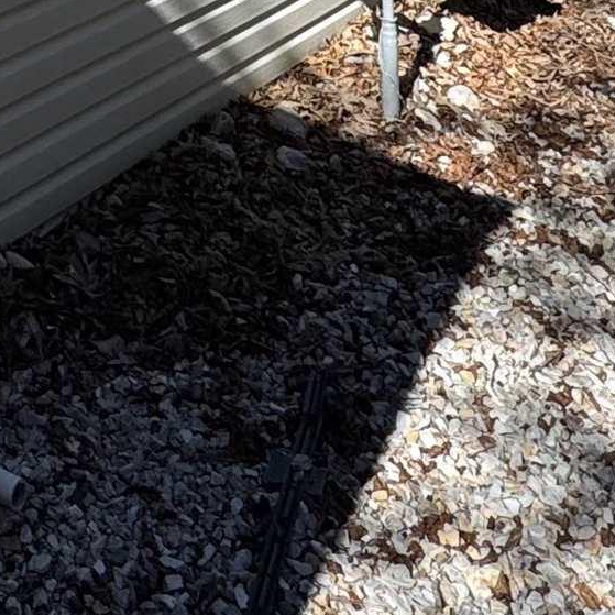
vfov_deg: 20.2
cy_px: -407
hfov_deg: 23.7
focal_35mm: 68
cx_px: -65
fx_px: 1367
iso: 50
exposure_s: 1/1832
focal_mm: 2.22
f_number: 2.2
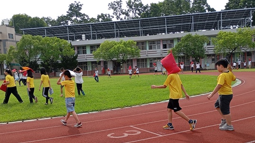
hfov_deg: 50.5
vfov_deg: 29.4
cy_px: 100
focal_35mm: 40
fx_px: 270
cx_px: 121
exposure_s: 1/348
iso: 102
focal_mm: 4.27
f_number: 1.8
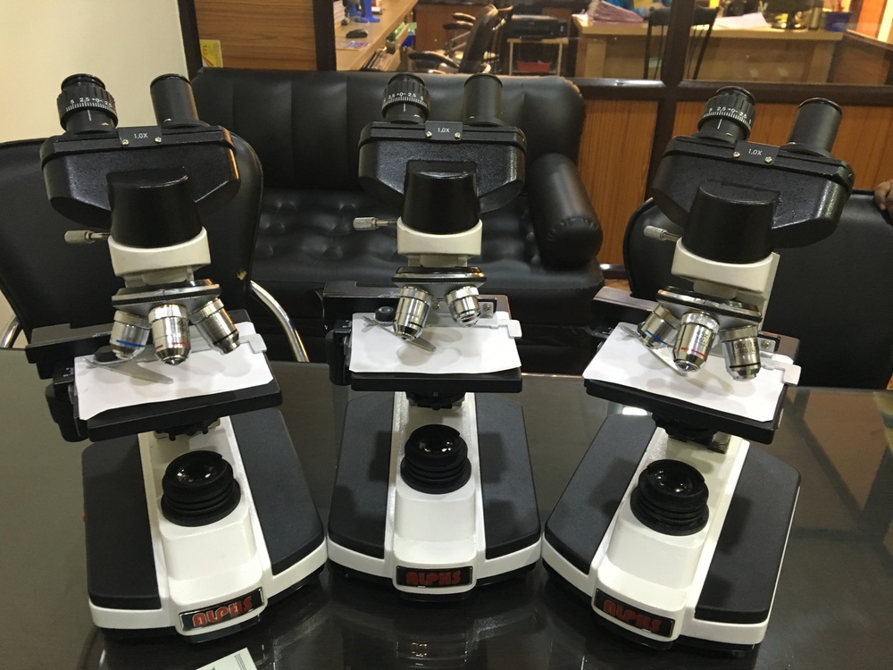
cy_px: 335
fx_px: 748
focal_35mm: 29
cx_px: 446
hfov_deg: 61.7
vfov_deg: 48.2
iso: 200
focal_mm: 4.15
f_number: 2.2
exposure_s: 1/33
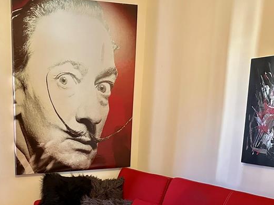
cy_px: 183
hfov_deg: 38.6
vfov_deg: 29.6
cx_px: 47
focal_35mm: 47
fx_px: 372
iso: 800
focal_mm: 6.86
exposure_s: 1/60
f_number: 1.78
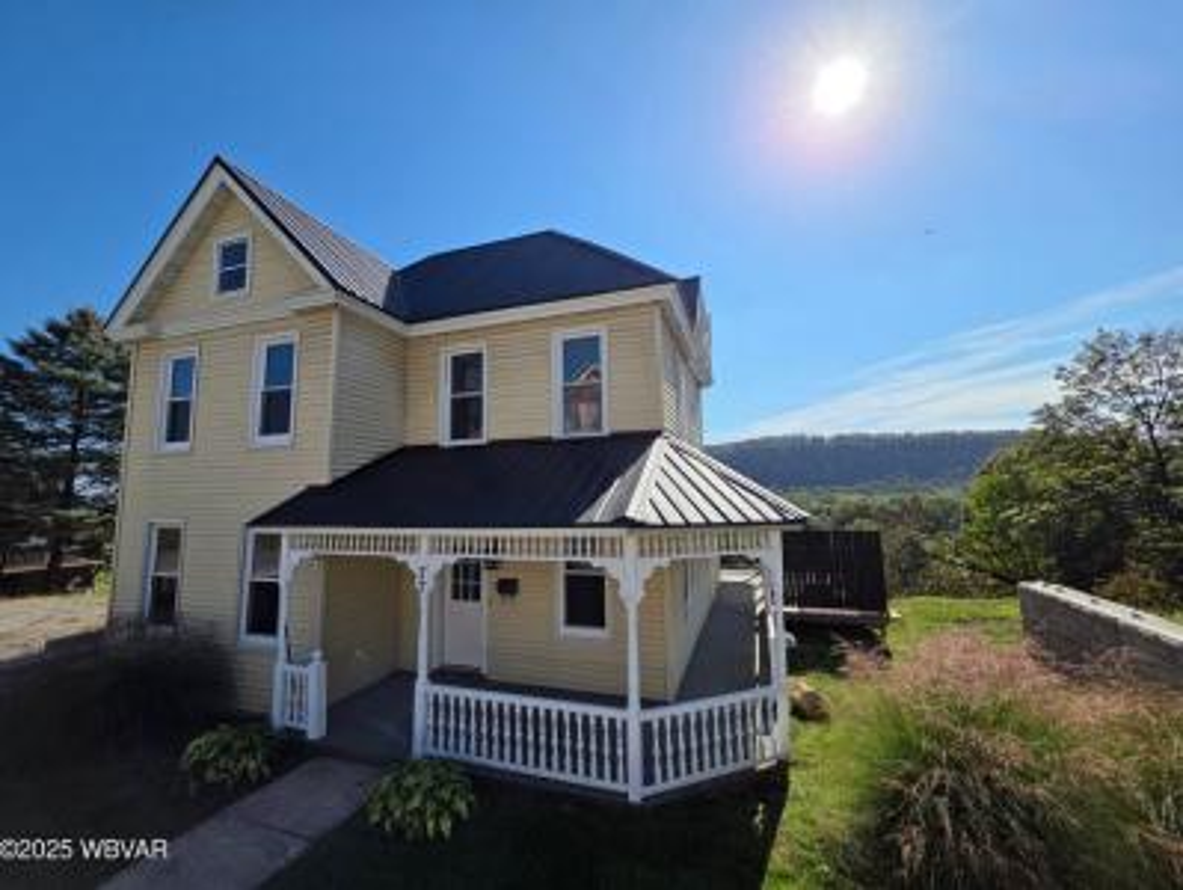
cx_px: 592
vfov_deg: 90.0
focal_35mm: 13
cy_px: 445
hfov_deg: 106.1
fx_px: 445
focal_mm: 2.2
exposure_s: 1/2985
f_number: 1.9
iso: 40
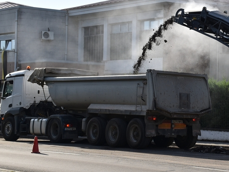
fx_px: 661
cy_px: 76
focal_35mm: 100
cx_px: 222
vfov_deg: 14.8
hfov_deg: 19.2
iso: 200
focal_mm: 35
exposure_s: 1/320
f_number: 9
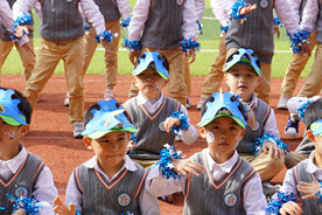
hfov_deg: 18.3
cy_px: 55
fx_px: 993
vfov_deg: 12.3
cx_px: 96
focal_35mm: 111
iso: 200
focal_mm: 34
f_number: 8
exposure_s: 1/250
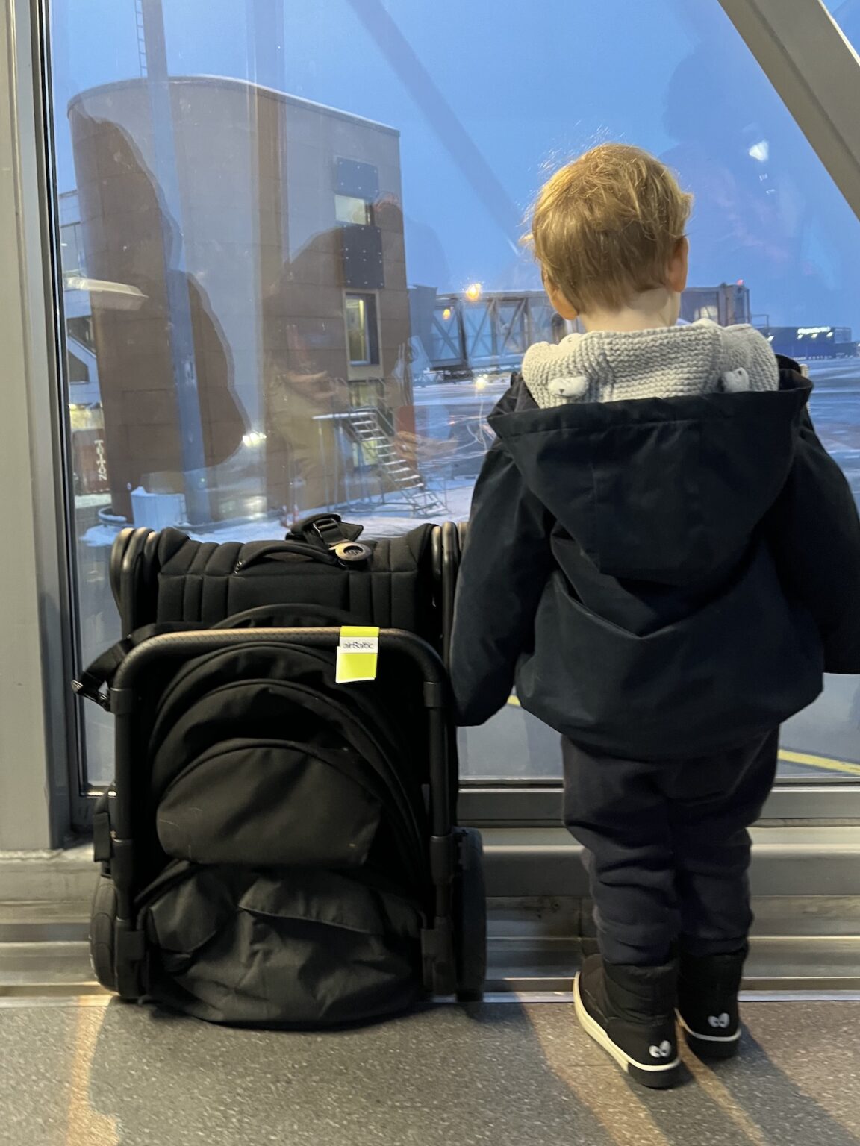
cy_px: 573
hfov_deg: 53.1
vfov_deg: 67.3
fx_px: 861
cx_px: 430
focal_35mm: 26
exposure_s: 1/33
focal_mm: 5.7
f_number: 1.5
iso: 500
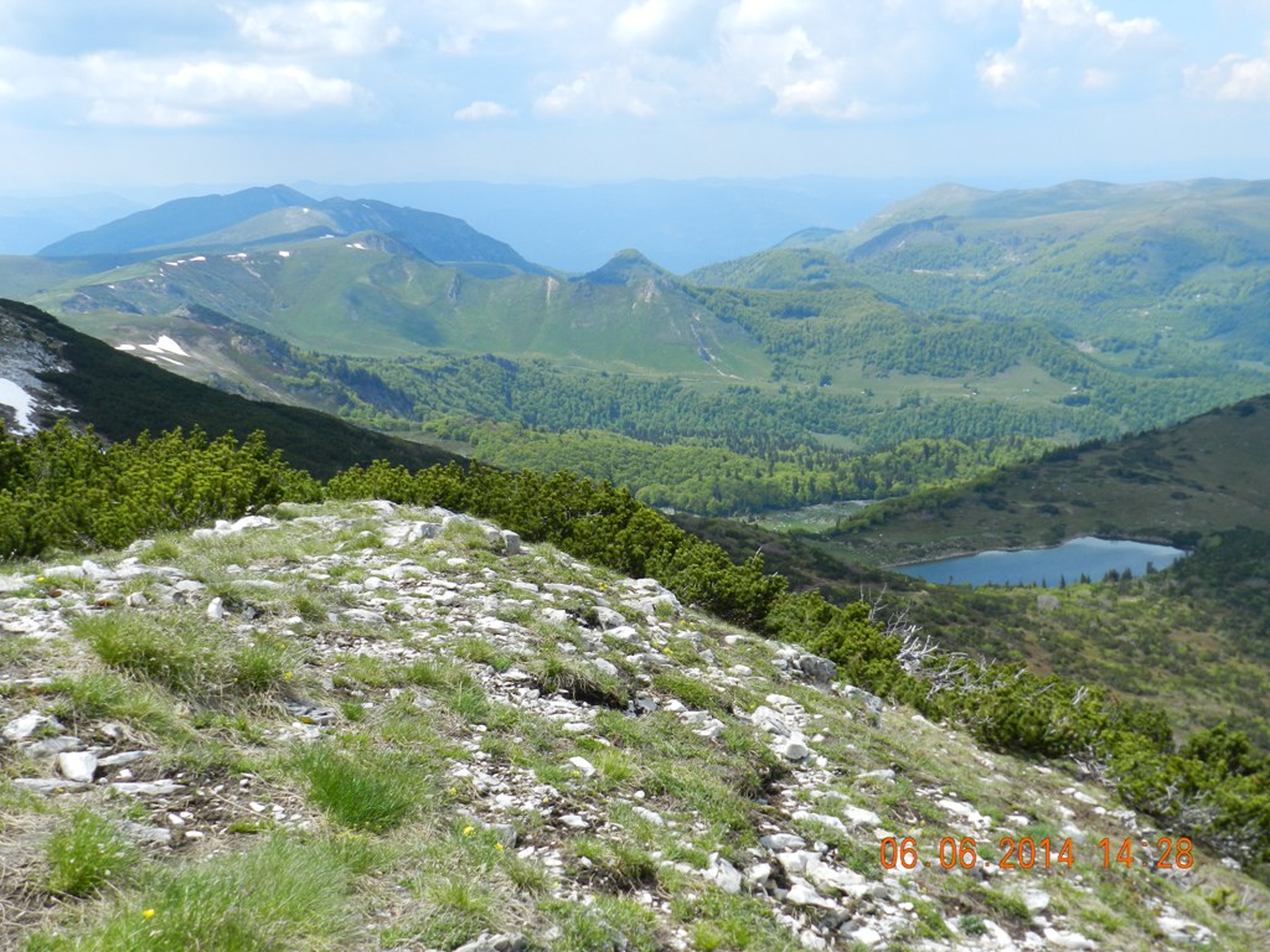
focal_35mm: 38
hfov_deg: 49.0
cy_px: 476
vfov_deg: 37.7
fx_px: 1394
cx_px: 635
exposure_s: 1/800
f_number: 4.5
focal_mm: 6.7
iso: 160
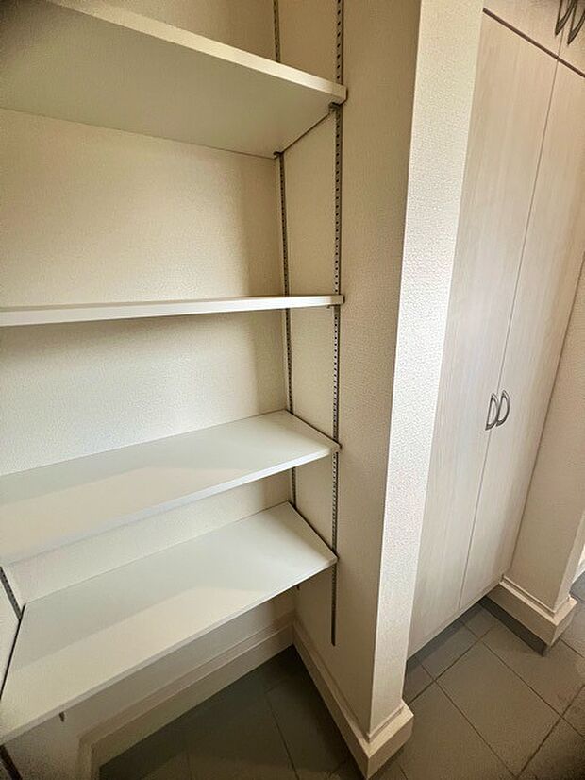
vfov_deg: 106.2
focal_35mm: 13
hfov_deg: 89.9
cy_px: 390
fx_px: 293
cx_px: 292
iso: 160
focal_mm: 1.57
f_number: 1.8
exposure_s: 1/99
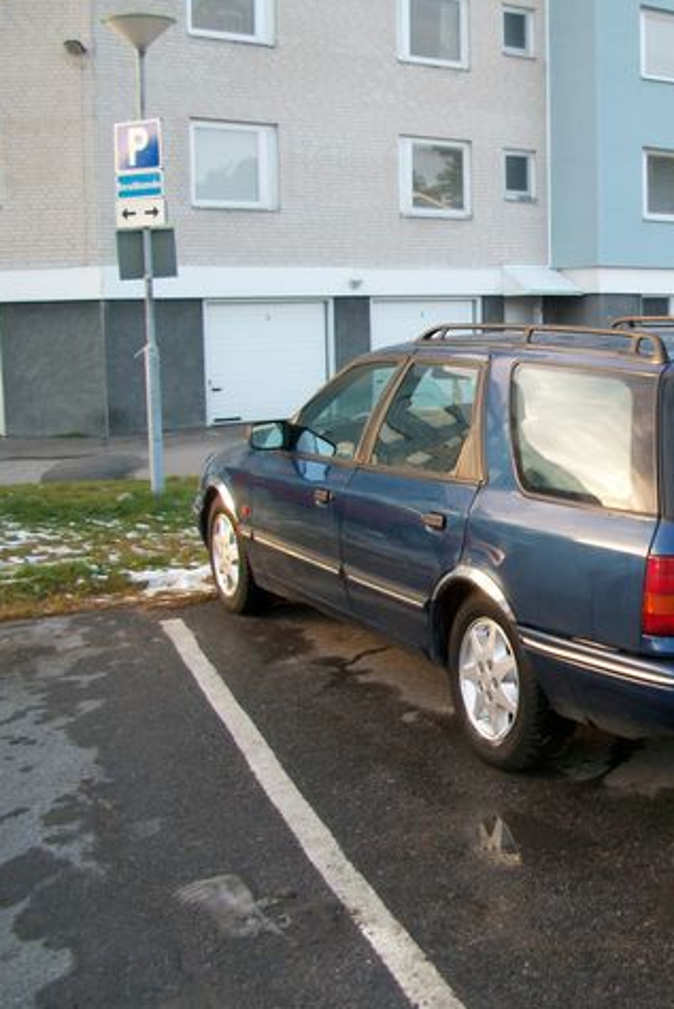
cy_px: 508
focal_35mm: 49
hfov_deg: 26.5
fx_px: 1375
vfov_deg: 40.3
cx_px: 625
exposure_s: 1/60
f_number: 3.1
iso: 80
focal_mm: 6.3
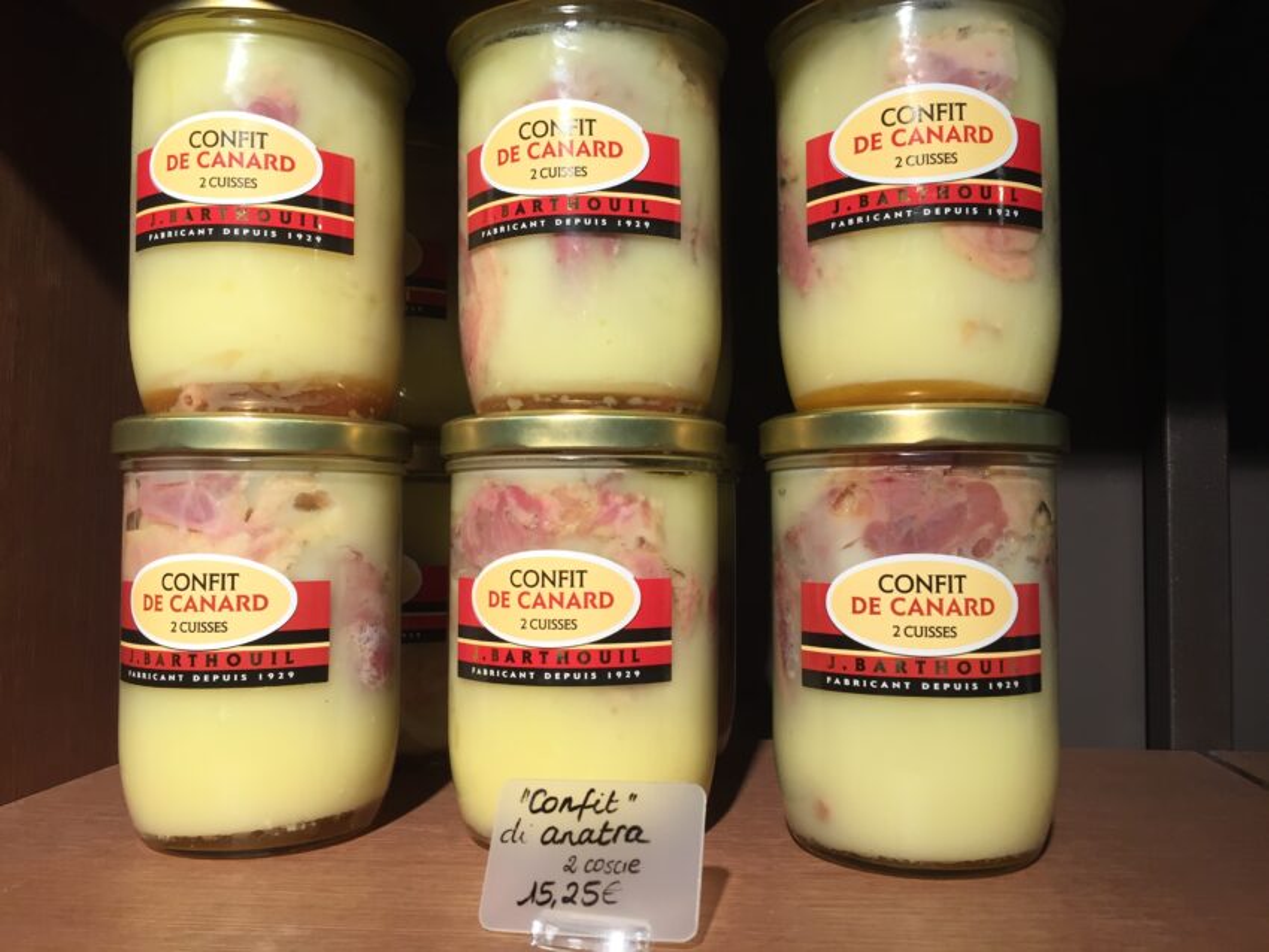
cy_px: 476
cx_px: 634
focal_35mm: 29
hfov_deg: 61.6
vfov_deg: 48.2
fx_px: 1063
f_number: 2.2
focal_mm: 4.15
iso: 32
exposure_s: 1/40
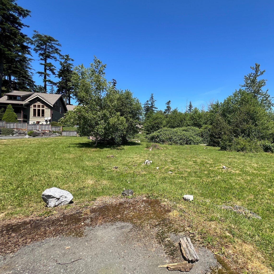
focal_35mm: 16
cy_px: 137
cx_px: 184
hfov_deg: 84.2
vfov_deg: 87.4
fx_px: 143
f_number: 1.8
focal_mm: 1.57
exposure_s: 1/1004
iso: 32
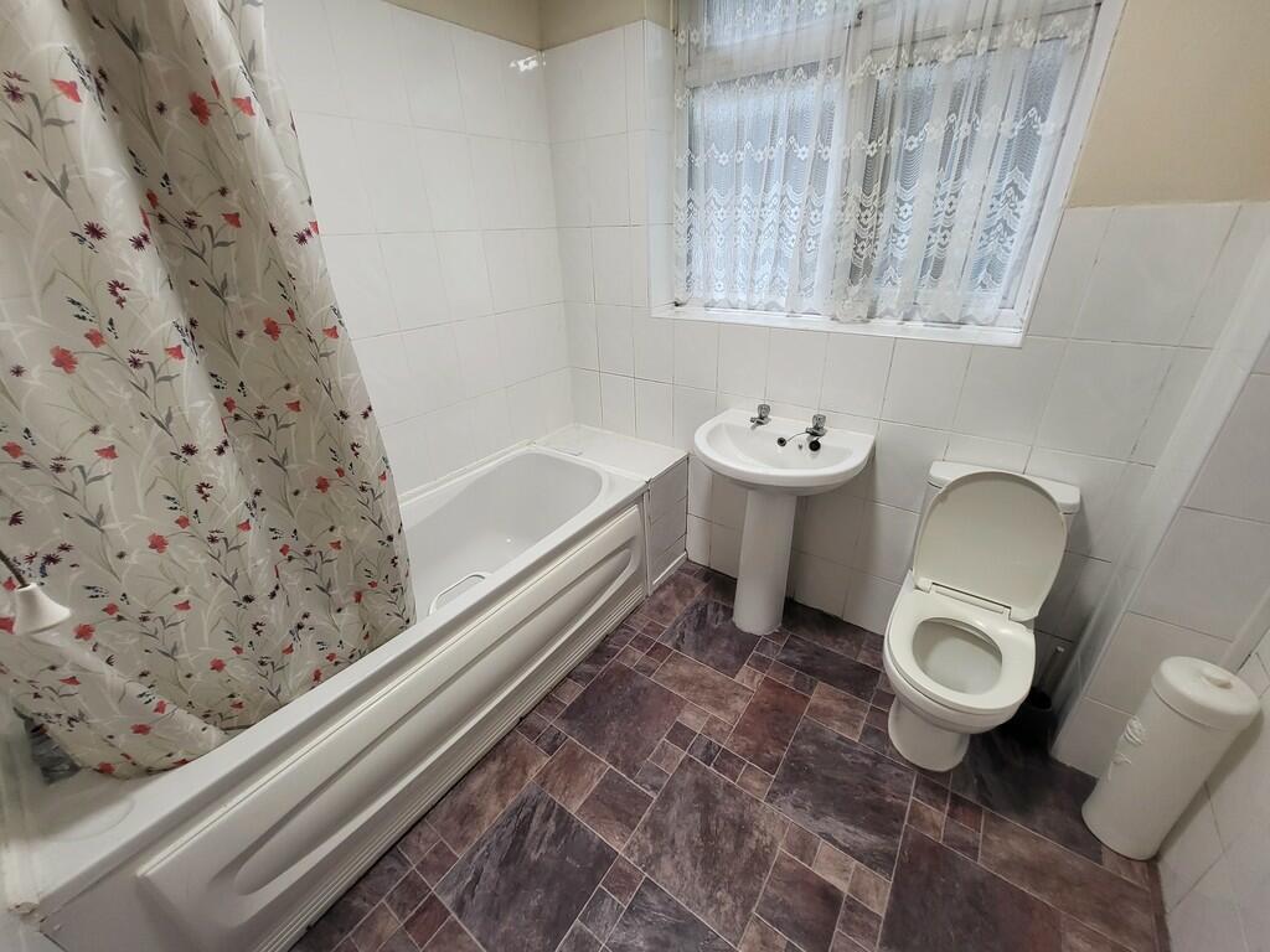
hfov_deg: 106.2
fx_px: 477
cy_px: 476
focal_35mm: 13
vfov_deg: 89.9
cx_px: 635
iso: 160
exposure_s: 1/50
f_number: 2.2
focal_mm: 1.74
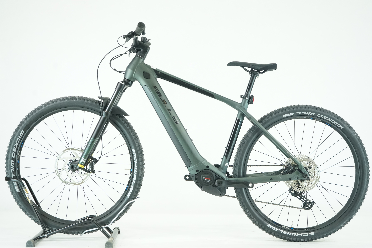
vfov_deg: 26.0
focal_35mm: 52
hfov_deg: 38.2
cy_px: 124
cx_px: 186
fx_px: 537
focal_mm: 52
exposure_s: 1/200
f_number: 5
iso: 2500
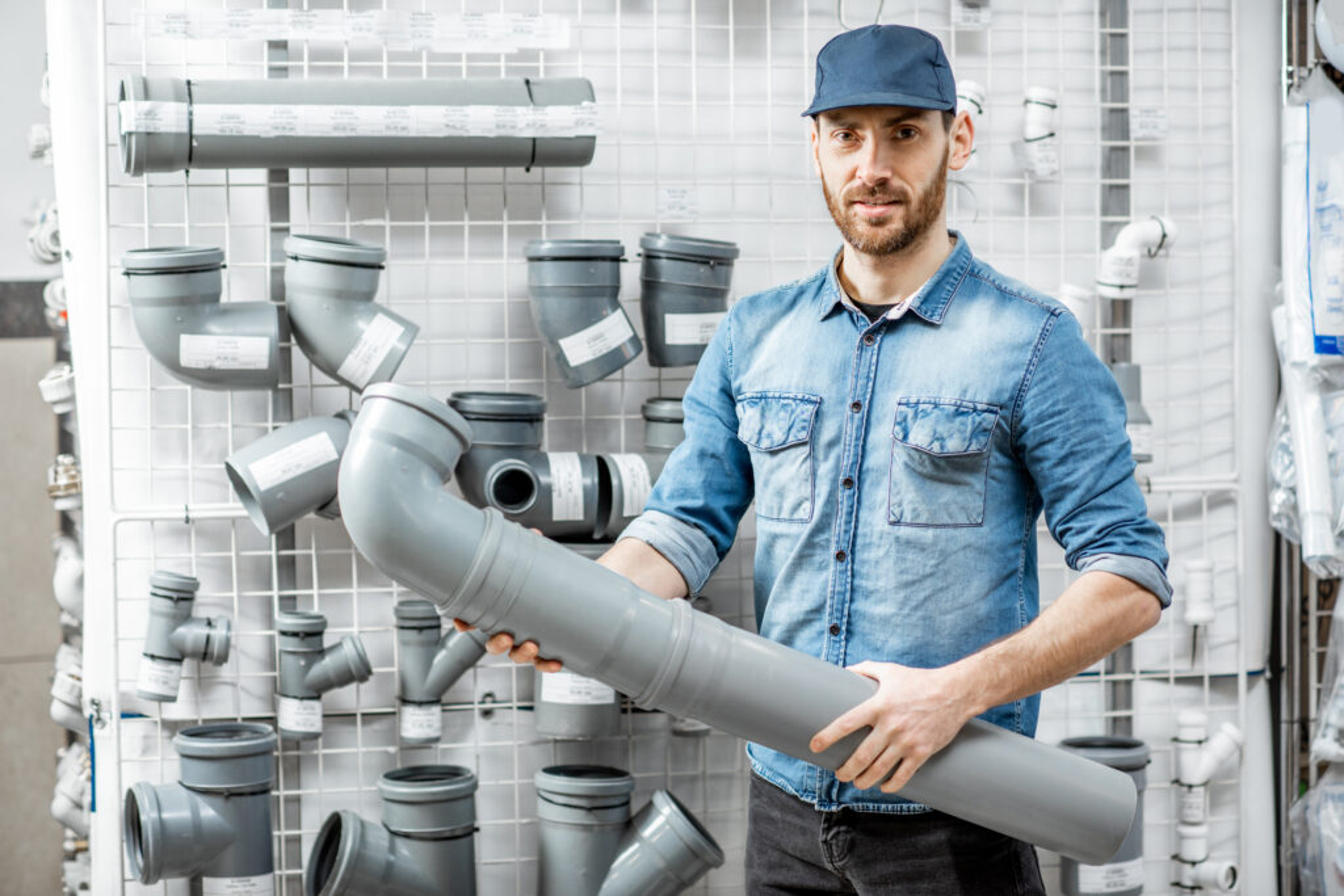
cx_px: 672
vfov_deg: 16.1
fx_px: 3174
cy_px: 448
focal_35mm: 85
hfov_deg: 23.9
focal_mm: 85
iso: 400
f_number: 2.2
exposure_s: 1/200
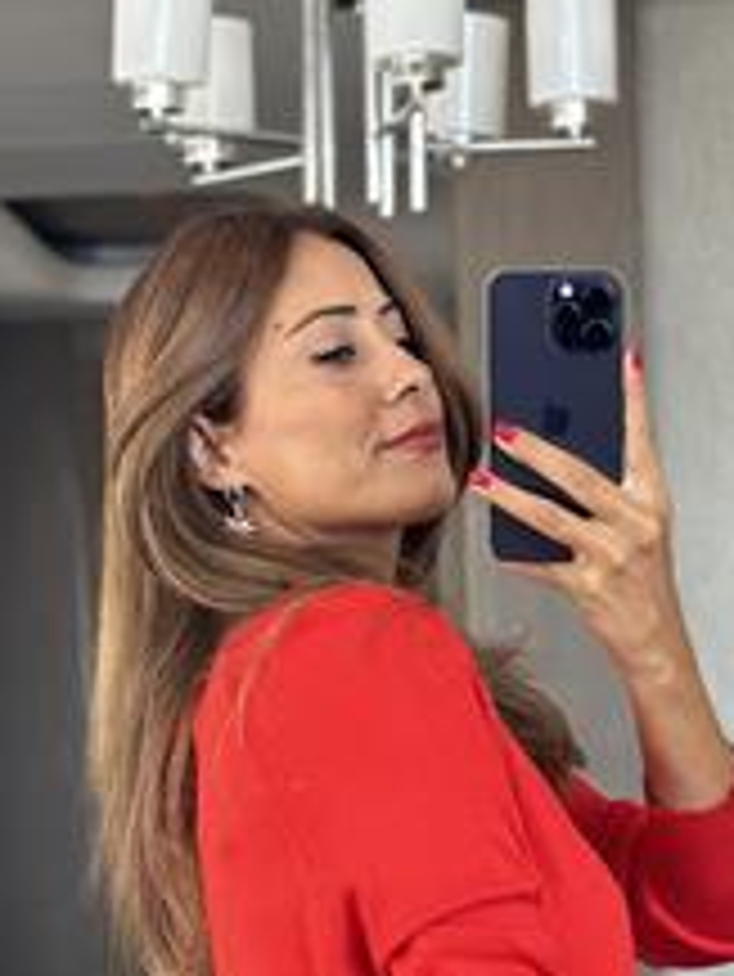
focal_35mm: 112
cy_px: 994
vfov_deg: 17.1
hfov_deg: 13.2
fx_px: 3163
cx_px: 383
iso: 125
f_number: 1.78
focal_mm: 6.86
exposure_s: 1/86
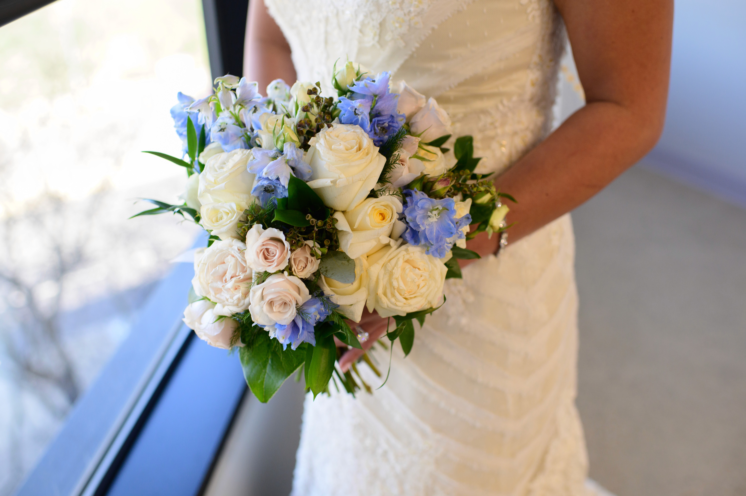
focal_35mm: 35
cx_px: 373
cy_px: 248
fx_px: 725
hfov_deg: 54.5
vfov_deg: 37.8
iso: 1000
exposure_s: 1/160
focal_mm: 35
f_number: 3.2
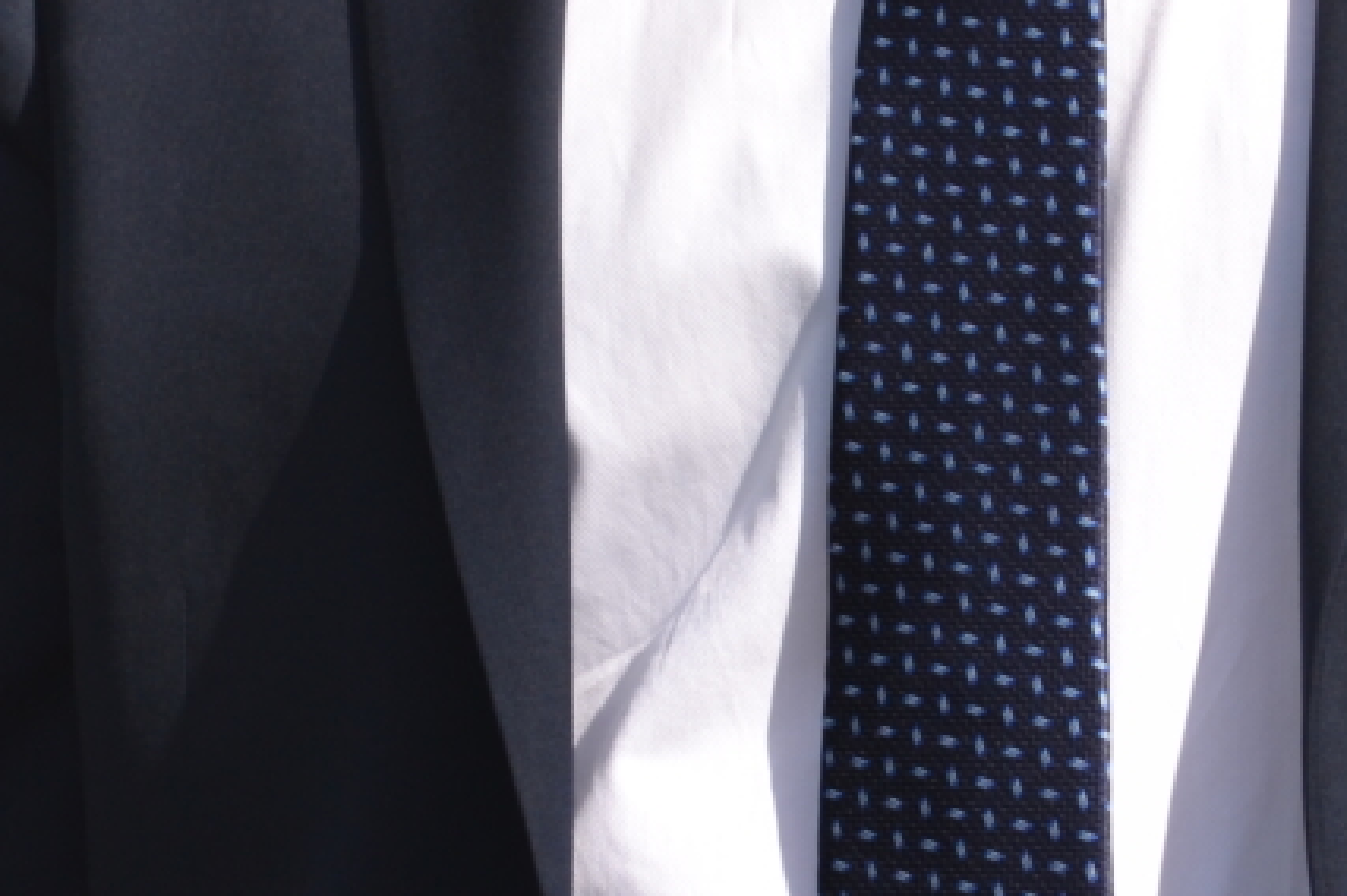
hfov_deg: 5.4
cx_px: 1849
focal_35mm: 378
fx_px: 14132
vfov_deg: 3.6
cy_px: -407
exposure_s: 1/200
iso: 100
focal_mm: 70
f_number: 9
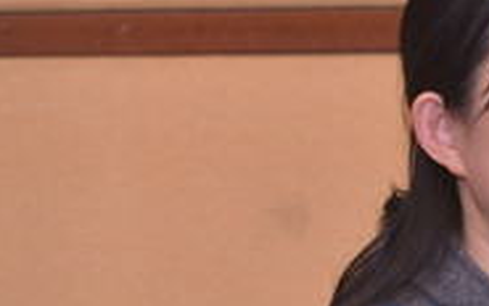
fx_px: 5509
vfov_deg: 3.2
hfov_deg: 5.0
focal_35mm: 413
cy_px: 293
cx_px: 767
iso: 800
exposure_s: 1/80
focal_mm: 125
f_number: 4
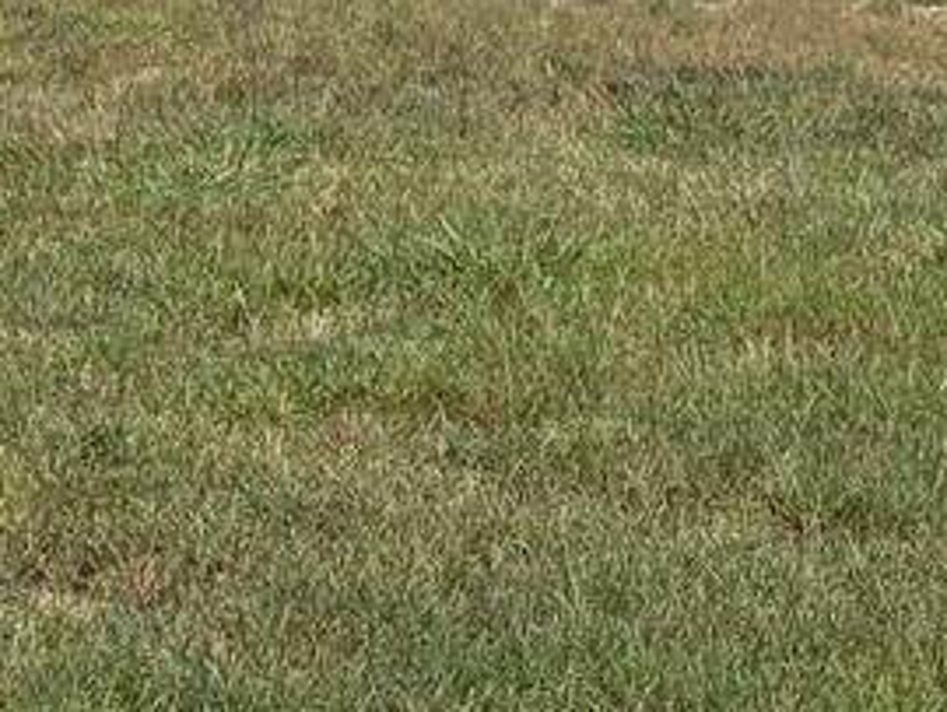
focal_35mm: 182
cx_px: 1119
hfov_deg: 10.7
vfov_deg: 7.9
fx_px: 4983
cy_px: -565
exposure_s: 1/9901
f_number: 1.78
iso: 64
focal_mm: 6.76
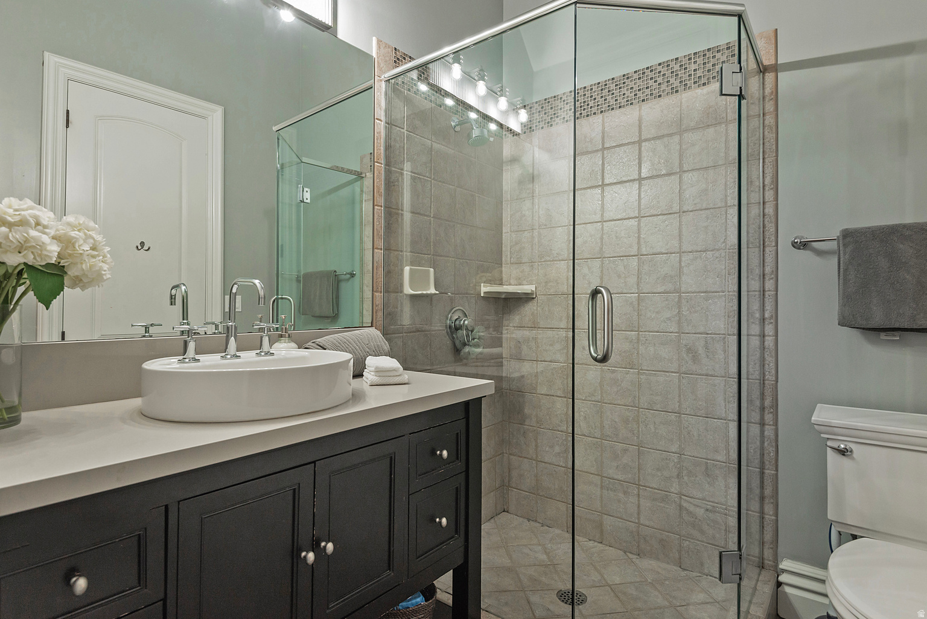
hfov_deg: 86.9
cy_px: 310
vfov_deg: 64.6
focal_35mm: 19
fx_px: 489
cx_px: 464
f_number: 6.3
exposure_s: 1/30
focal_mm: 19
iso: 1600
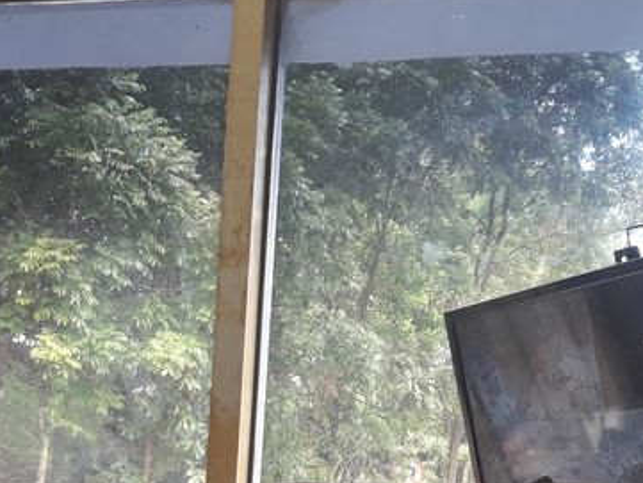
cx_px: 312
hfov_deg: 29.4
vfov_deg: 21.5
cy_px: 488
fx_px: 1226
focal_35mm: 66
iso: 64
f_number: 1.9
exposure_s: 1/33
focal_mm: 3.7
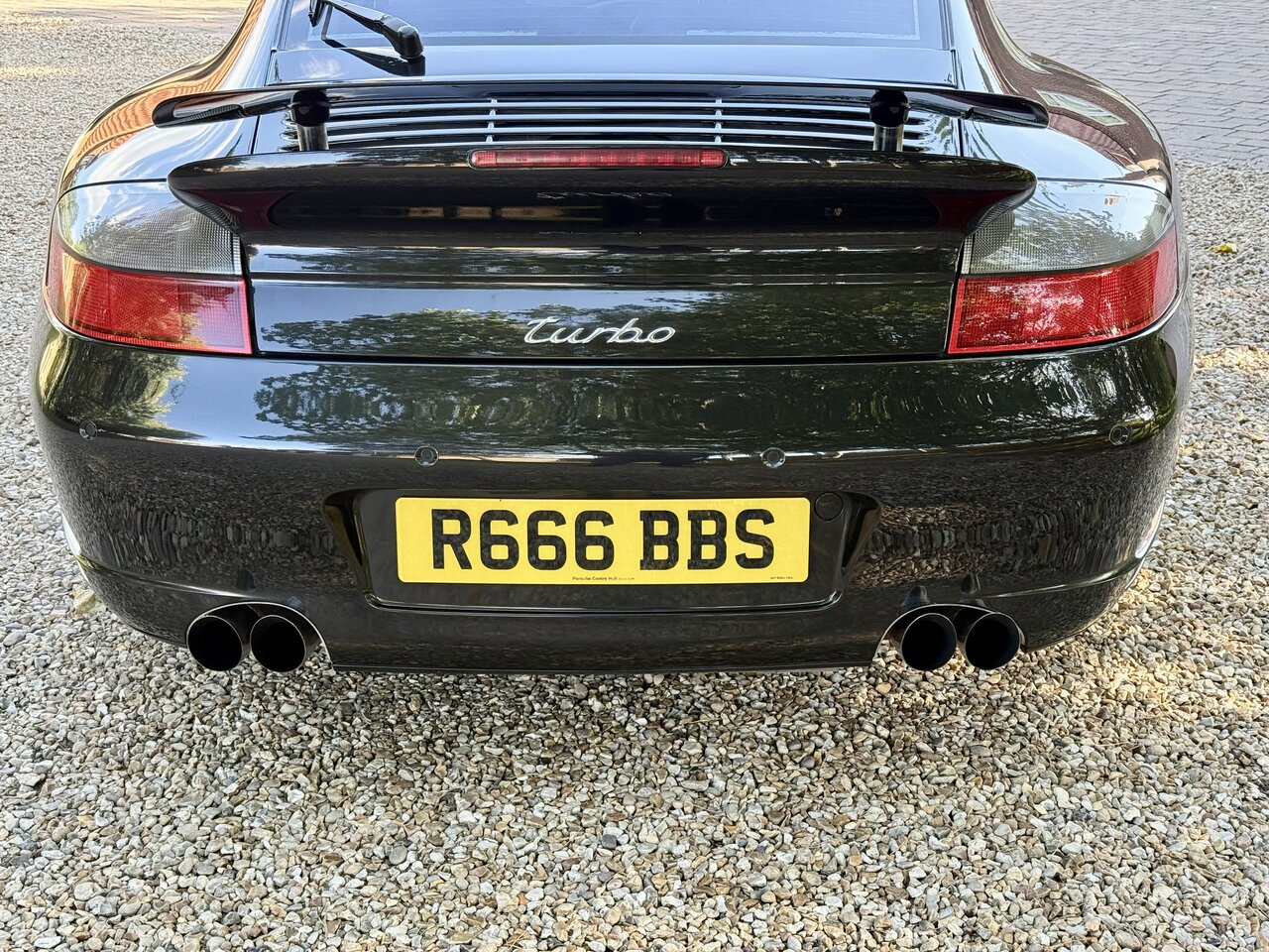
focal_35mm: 48
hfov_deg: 39.7
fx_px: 1760
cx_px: 634
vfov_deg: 30.3
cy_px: 476
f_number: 1.78
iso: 160
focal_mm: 6.76
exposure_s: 1/205
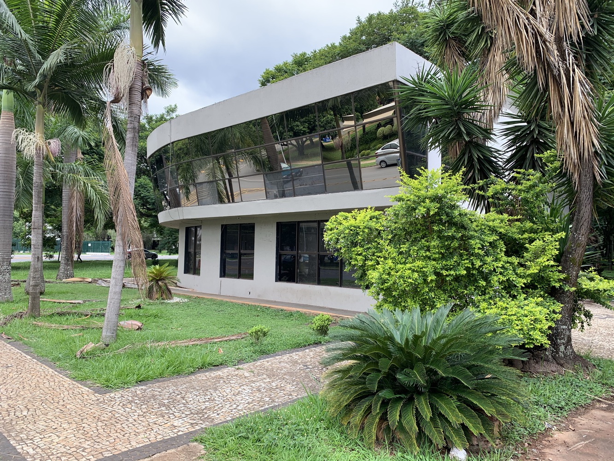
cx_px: 307
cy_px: 230
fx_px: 461
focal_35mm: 26
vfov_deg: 53.1
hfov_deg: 67.3
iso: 25
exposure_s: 1/428
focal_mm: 4.25
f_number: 1.8
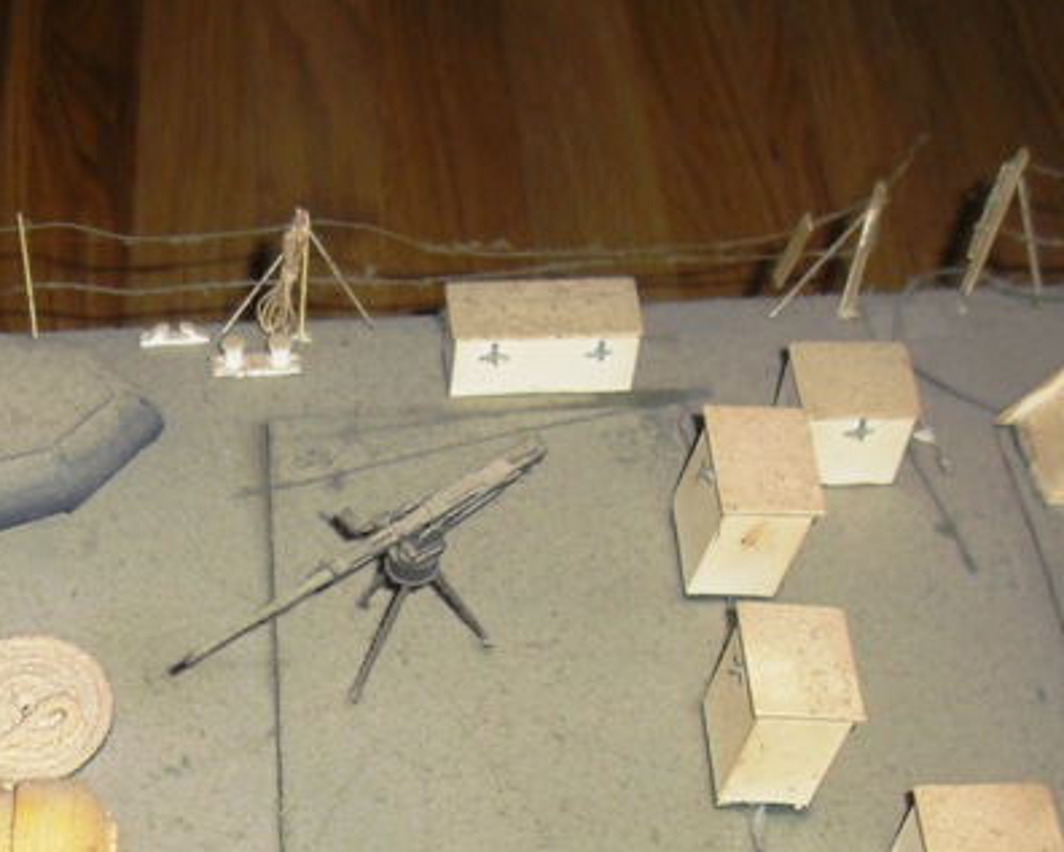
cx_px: 161
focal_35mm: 75
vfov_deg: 20.2
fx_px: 2362
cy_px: 715
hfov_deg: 24.8
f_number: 2.8
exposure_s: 1/60
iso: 100
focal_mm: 6.2
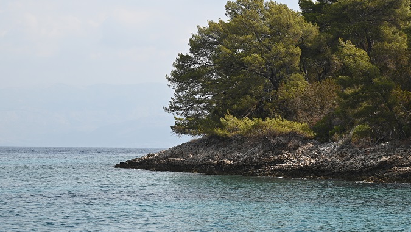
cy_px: 67
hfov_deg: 17.7
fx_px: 1319
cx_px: 245
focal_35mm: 121
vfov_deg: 10.0
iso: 100
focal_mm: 78
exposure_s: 1/800
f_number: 4.5
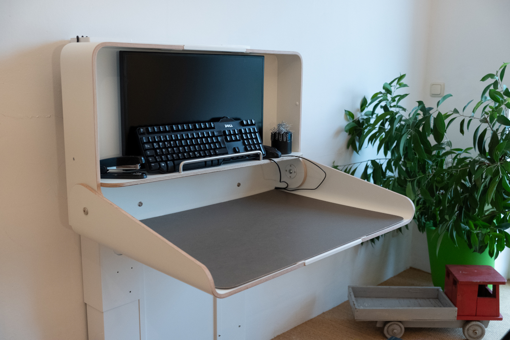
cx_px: 255
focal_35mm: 36
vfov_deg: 36.9
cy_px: 170
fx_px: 510
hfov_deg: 53.1
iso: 1600
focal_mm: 24.3
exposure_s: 1/200
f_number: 3.2
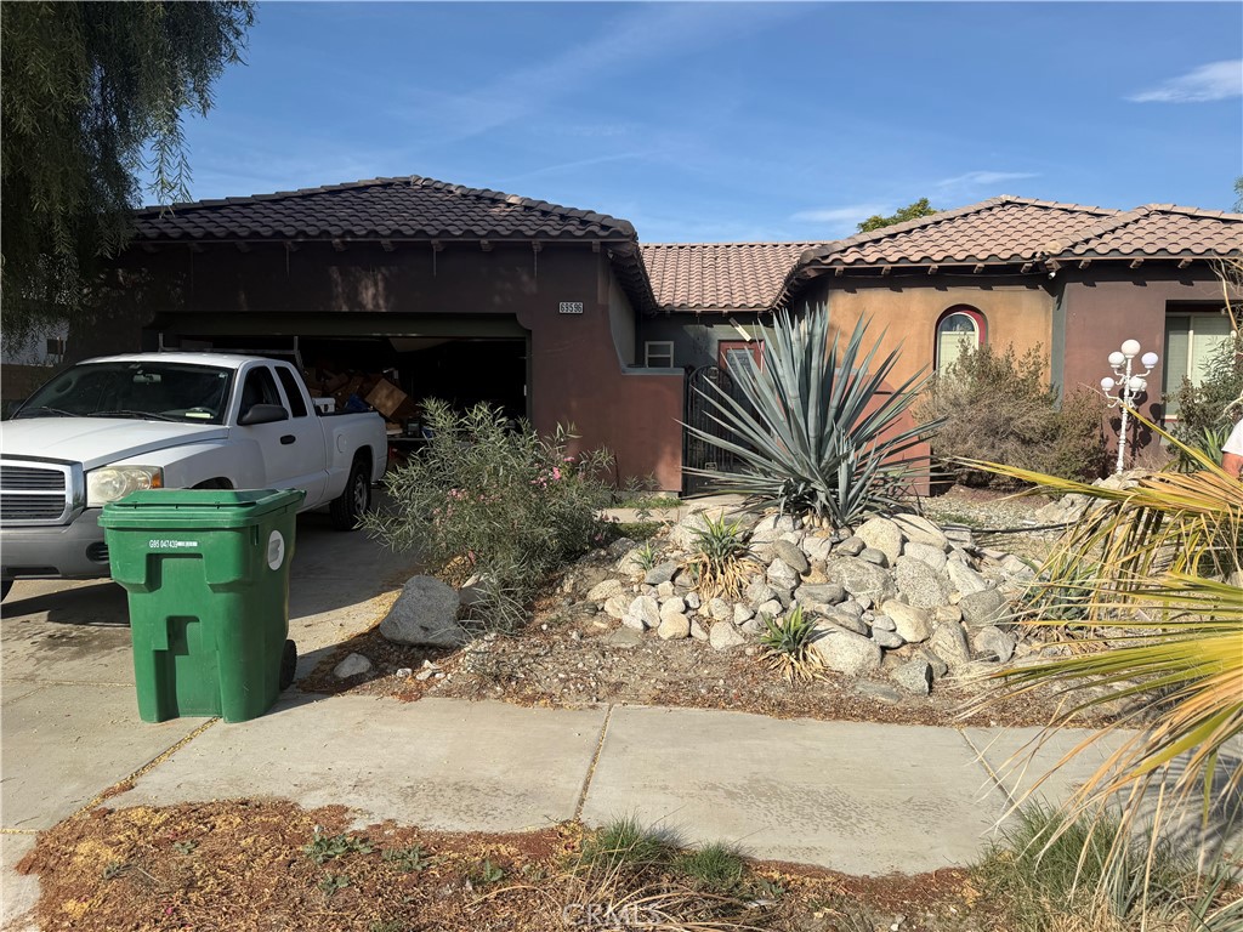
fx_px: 862
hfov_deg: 71.6
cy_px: 466
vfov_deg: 56.8
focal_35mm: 24
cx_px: 622
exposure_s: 1/5319
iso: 80
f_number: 1.78
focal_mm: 6.76
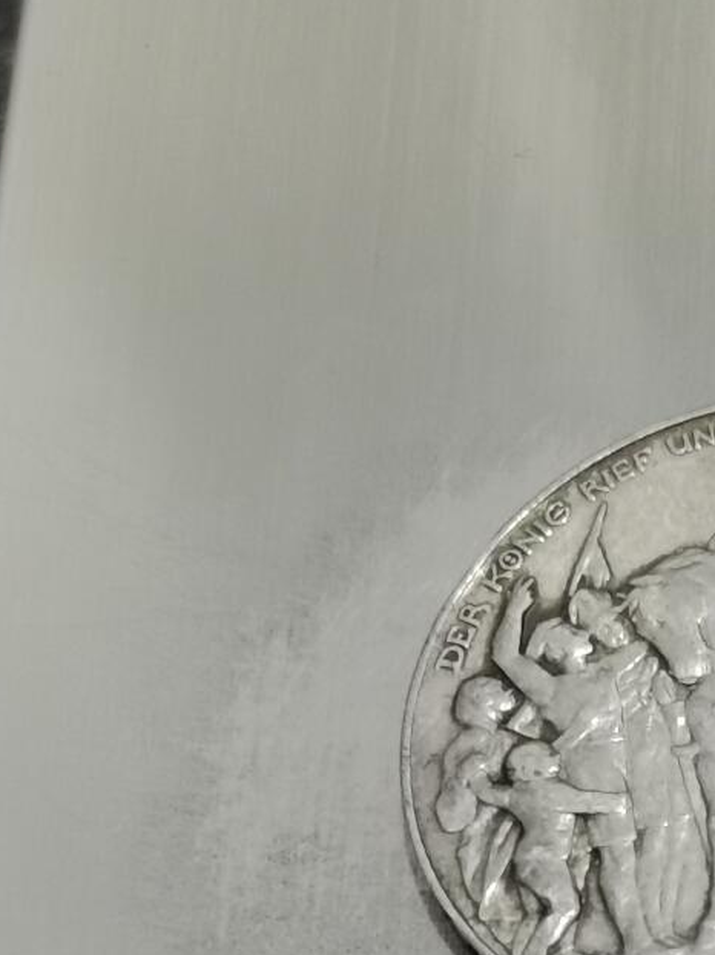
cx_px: 675
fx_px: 4547
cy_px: 906
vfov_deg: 11.9
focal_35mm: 165
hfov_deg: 8.9
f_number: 1.8
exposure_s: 1/100
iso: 125
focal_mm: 5.58
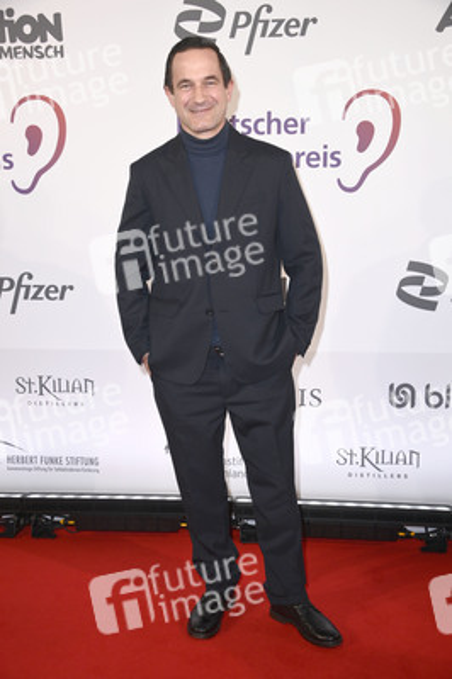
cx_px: 226
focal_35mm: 44
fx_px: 830
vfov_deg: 44.5
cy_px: 340
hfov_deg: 30.5
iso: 800
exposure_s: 1/250
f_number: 5.6
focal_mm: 44
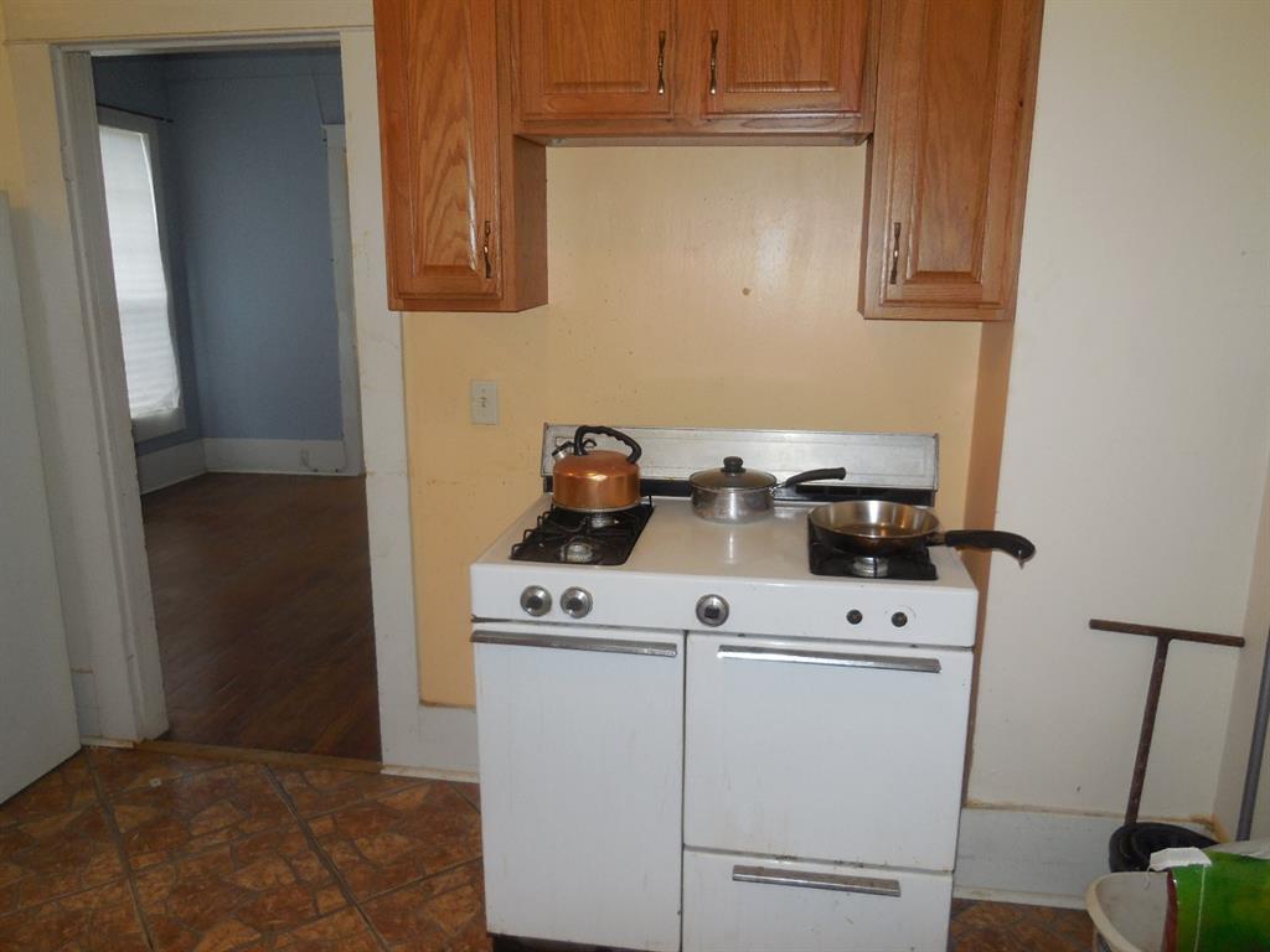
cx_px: 635
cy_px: 476
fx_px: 917
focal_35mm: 25
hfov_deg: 69.4
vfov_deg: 54.9
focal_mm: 4.5
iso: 200
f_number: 3.1
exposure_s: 1/25
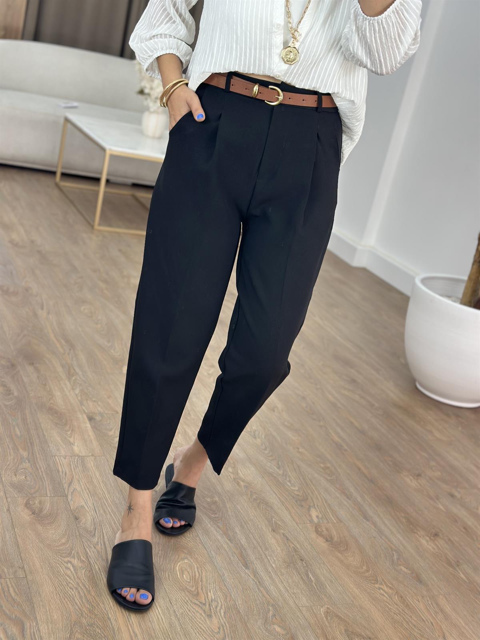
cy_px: 320
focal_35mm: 48
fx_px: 887
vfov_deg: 39.7
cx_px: 240
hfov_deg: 30.3
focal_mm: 6.86
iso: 80
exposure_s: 1/141
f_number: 1.78
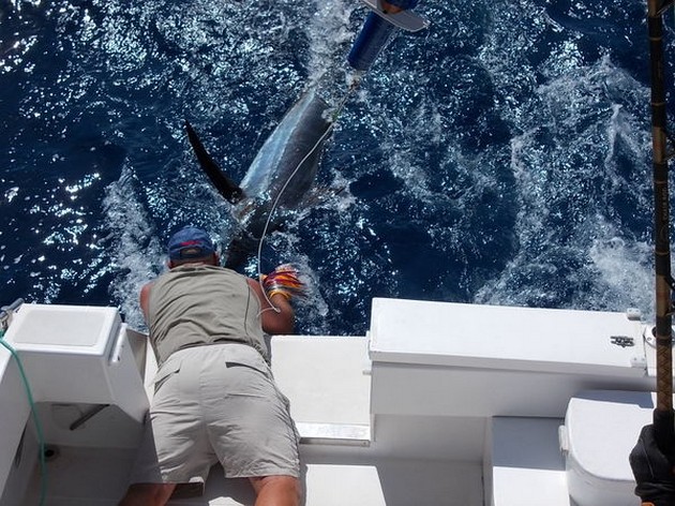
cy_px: 253
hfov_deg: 32.2
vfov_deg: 24.4
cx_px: 338
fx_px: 1170
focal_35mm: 60
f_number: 4
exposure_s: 1/1250
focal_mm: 8.5
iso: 80
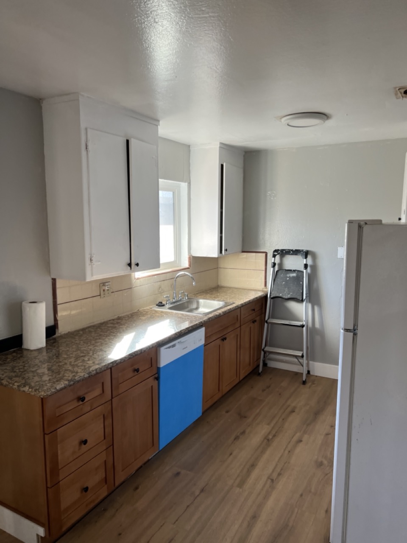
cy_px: 272
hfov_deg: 53.1
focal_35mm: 26
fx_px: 408
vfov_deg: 67.3
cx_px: 204
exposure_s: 1/120
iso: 125
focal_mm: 5.7
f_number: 1.5
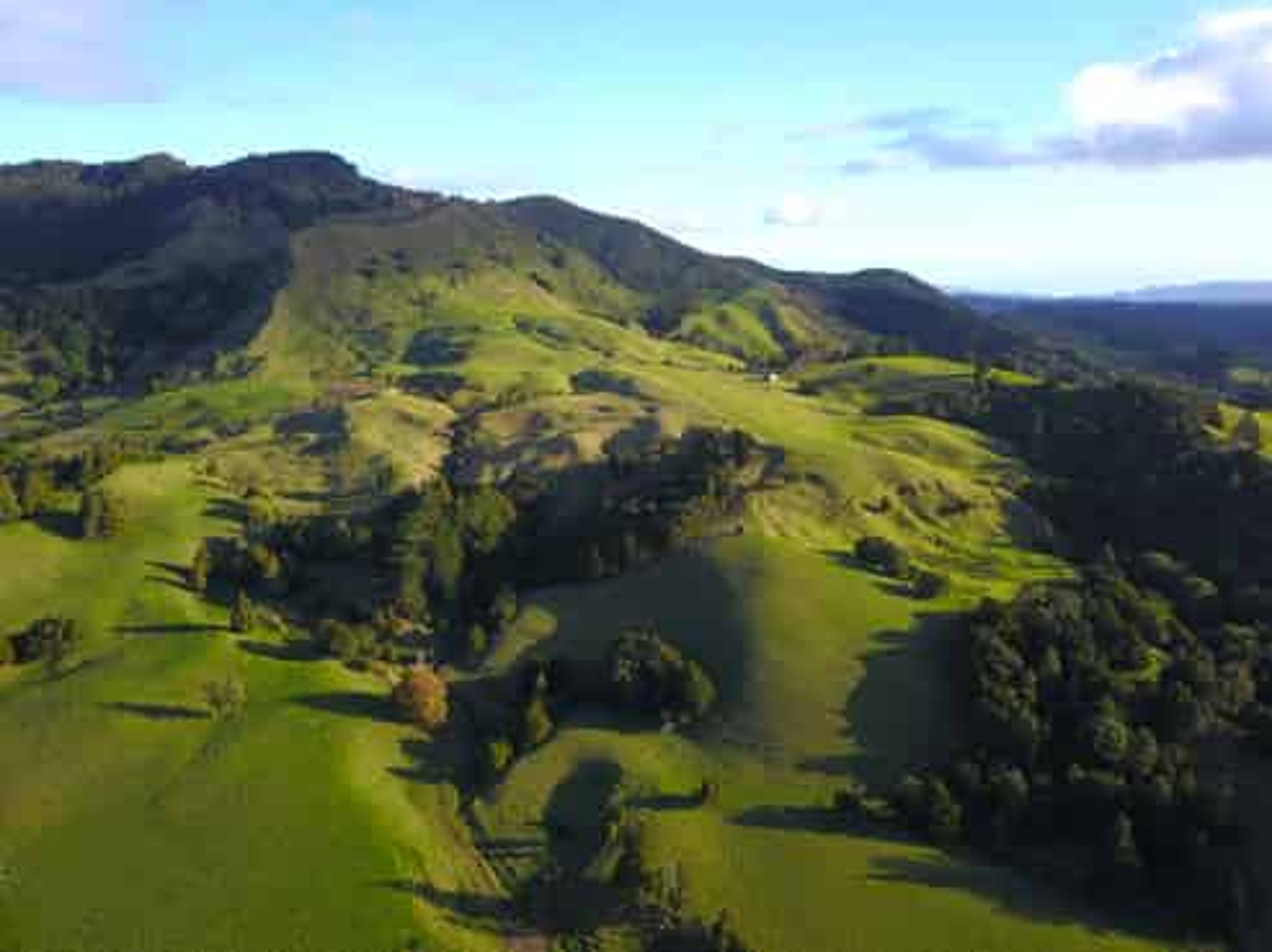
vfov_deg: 53.0
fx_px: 955
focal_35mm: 26
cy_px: 476
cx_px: 636
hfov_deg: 67.3
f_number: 2.2
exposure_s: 1/640
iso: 100
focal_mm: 4.73
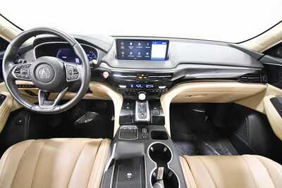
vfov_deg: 77.4
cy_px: 94
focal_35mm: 15
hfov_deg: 100.4
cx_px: 141
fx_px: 118
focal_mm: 10
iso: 3200
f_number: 4.5
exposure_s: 1/60
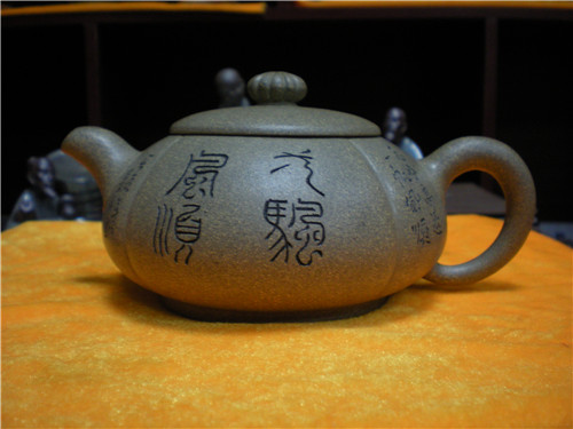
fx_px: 629
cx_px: 286
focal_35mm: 38
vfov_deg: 37.7
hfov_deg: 49.0
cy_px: 214
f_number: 3.1
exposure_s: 1/8.4
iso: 200
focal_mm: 6.3
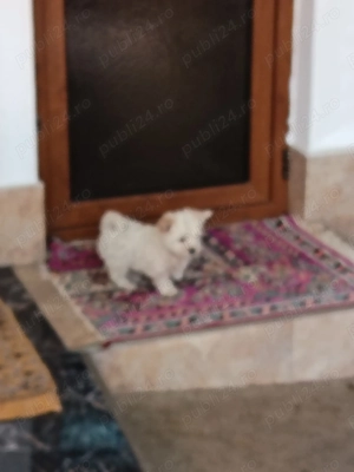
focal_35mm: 91
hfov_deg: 16.2
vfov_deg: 21.5
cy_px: 236
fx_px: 1241
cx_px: 177
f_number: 1.75
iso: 642
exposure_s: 1/33.3
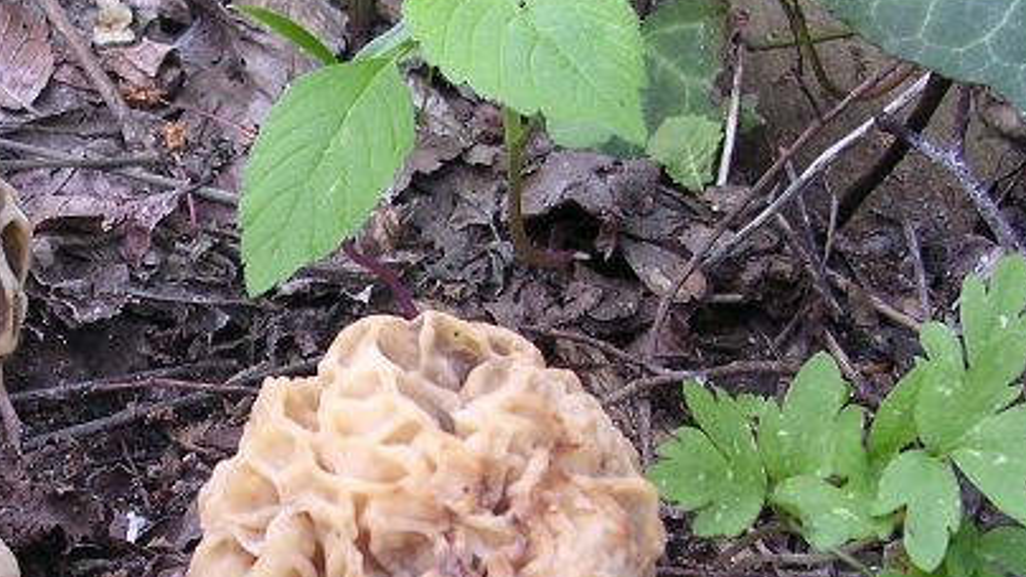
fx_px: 2230
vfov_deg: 14.6
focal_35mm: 82
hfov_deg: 25.4
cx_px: 190
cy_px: 483
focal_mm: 5.8
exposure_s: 1/8.9
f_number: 2.8
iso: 100
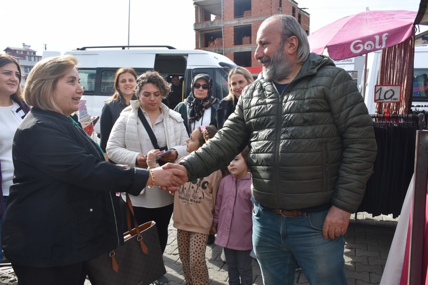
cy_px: 142
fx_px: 357
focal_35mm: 30
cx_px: 214
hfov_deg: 61.9
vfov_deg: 43.6
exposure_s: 1/500
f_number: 8
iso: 500
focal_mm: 20
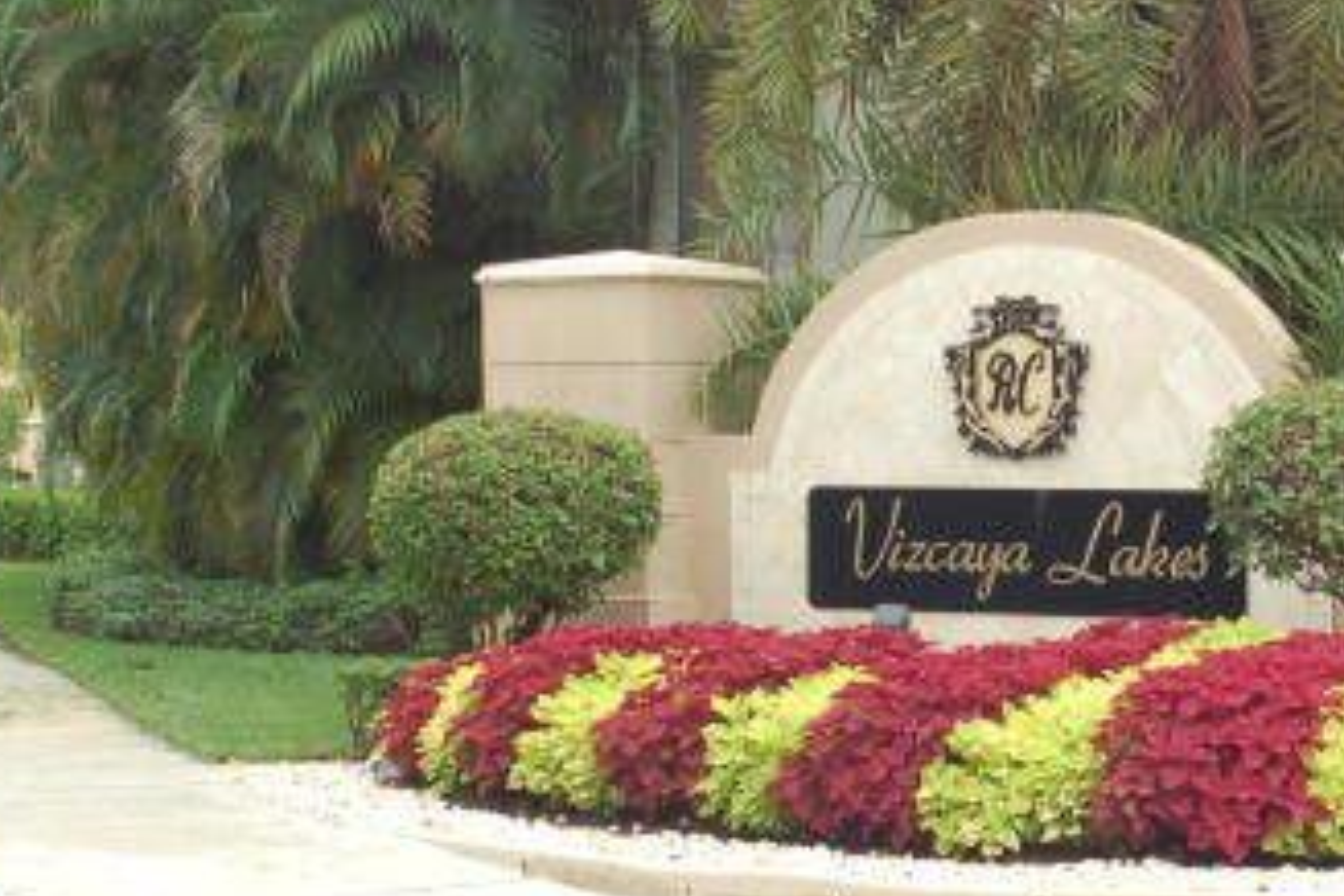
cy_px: 522
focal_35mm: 106
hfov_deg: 19.1
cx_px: 1028
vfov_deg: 12.9
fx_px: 3957
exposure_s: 1/200
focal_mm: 32
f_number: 7.1
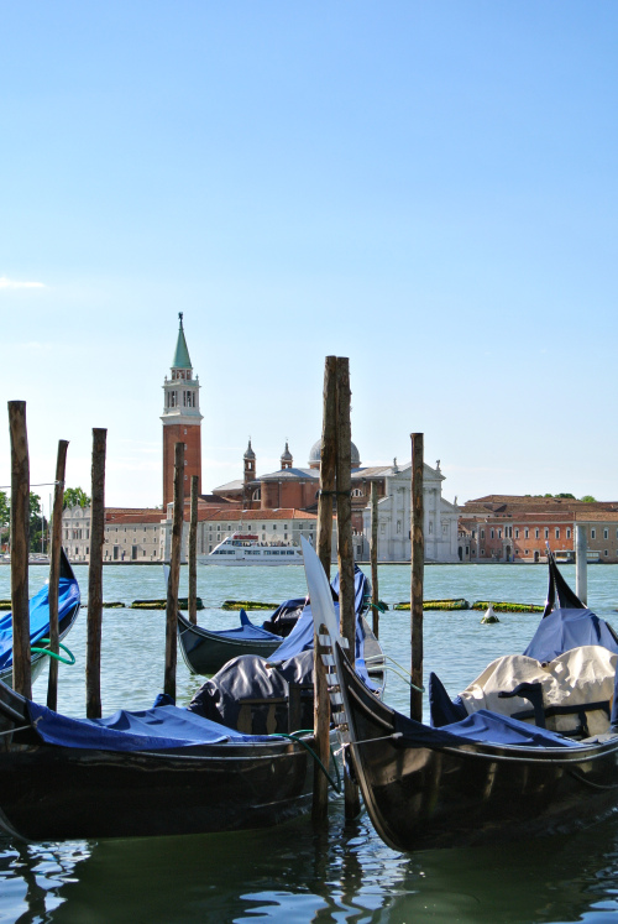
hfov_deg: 21.0
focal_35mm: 65
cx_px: 309
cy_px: 462
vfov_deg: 30.9
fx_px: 1669
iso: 100
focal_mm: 24.4
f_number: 5.3
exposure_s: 1/640
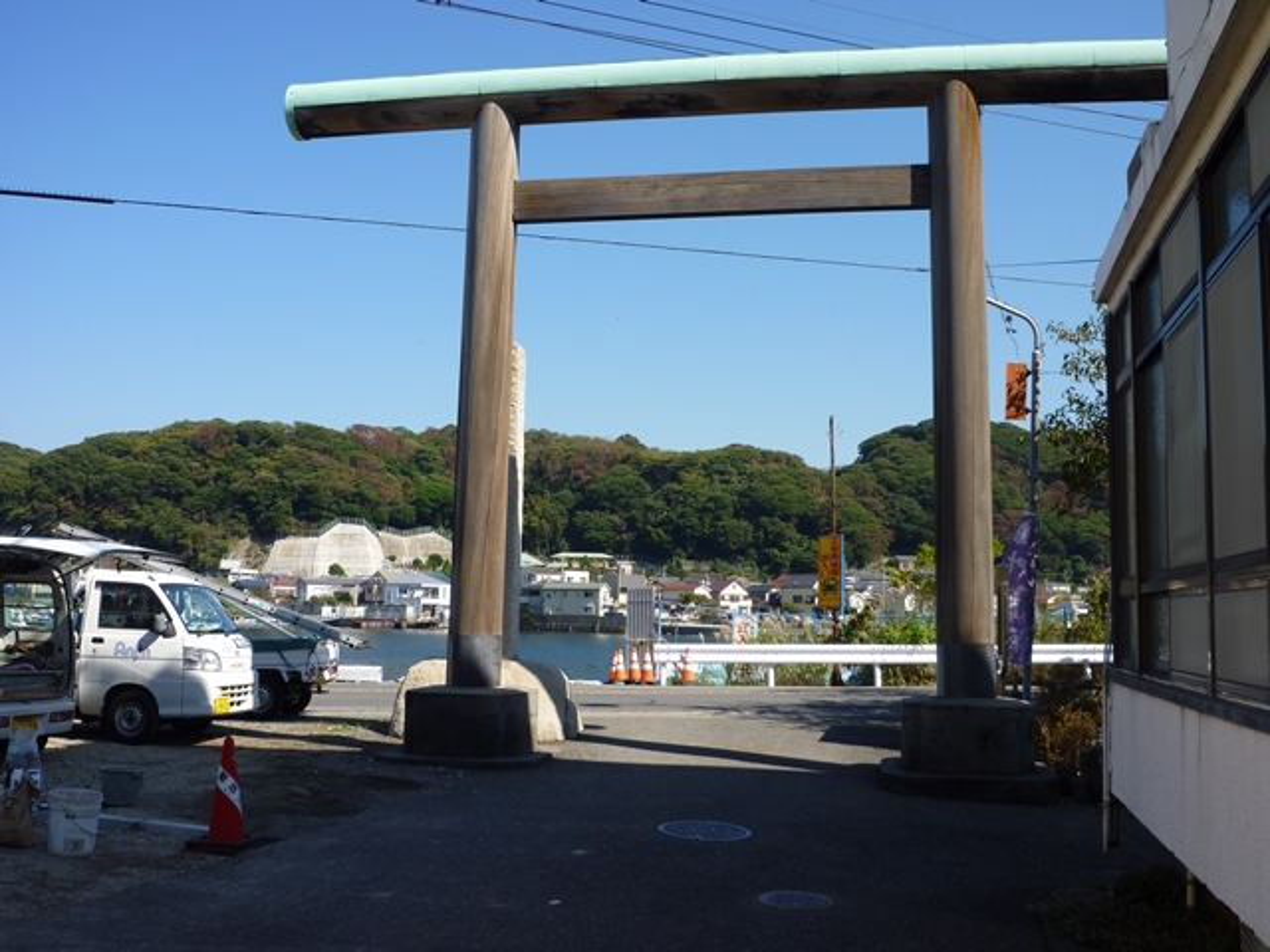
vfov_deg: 39.7
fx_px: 1321
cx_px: 635
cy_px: 476
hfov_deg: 51.4
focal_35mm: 36
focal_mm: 6.3
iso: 80
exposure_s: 1/400
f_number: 4.5
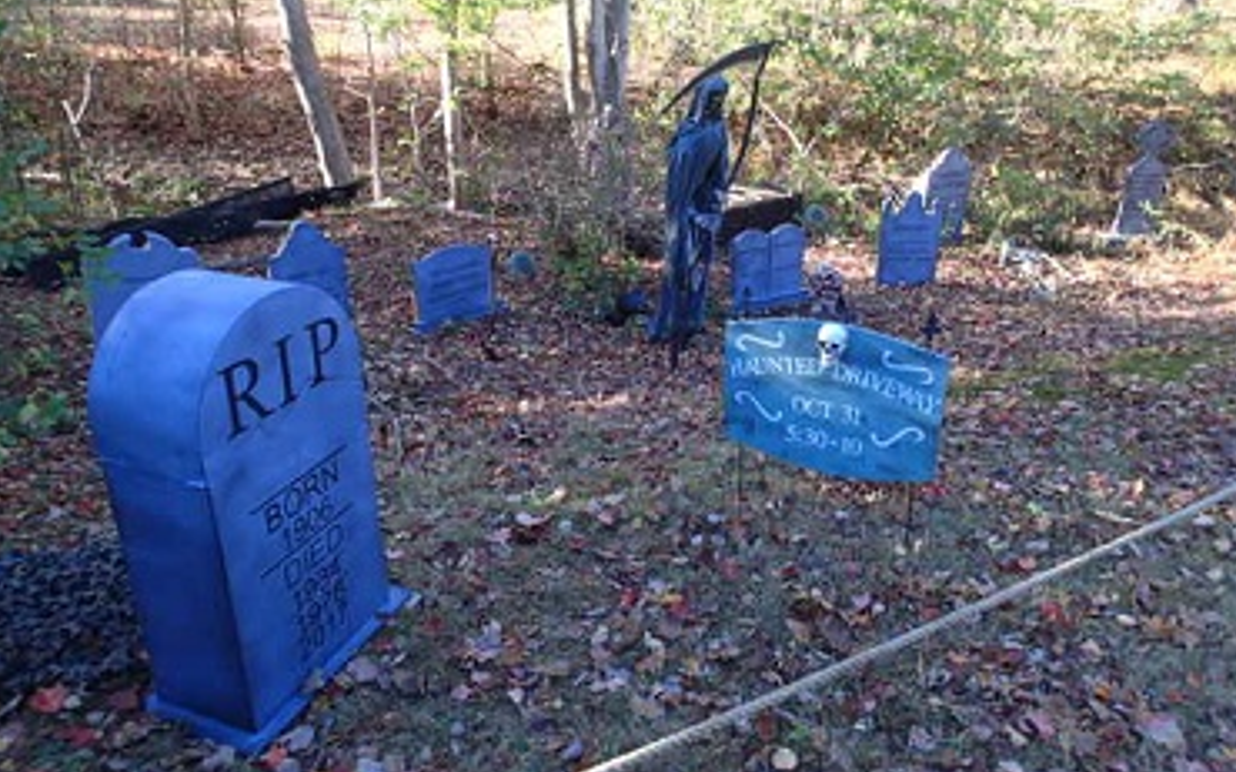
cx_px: 623
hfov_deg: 68.4
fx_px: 909
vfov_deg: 46.0
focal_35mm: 27
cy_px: 358
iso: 100
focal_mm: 4.5
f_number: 2.8
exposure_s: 1/80
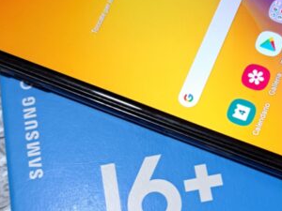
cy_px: 152
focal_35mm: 41
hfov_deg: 44.9
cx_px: 195
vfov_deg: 34.6
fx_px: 334
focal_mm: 5.23
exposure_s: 1/50
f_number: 1.8
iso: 100
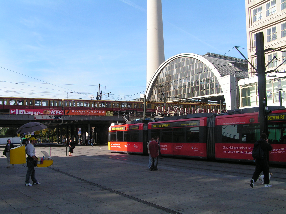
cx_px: 143
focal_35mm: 38
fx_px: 314
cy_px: 107
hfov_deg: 49.0
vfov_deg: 37.7
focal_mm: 6.3
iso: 50
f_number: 5.6
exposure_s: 1/200
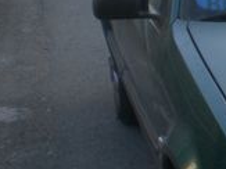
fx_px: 972
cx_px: 435
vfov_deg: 9.9
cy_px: 104
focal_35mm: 149
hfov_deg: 12.0
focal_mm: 6.3
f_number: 3.1
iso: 50
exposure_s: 1/160
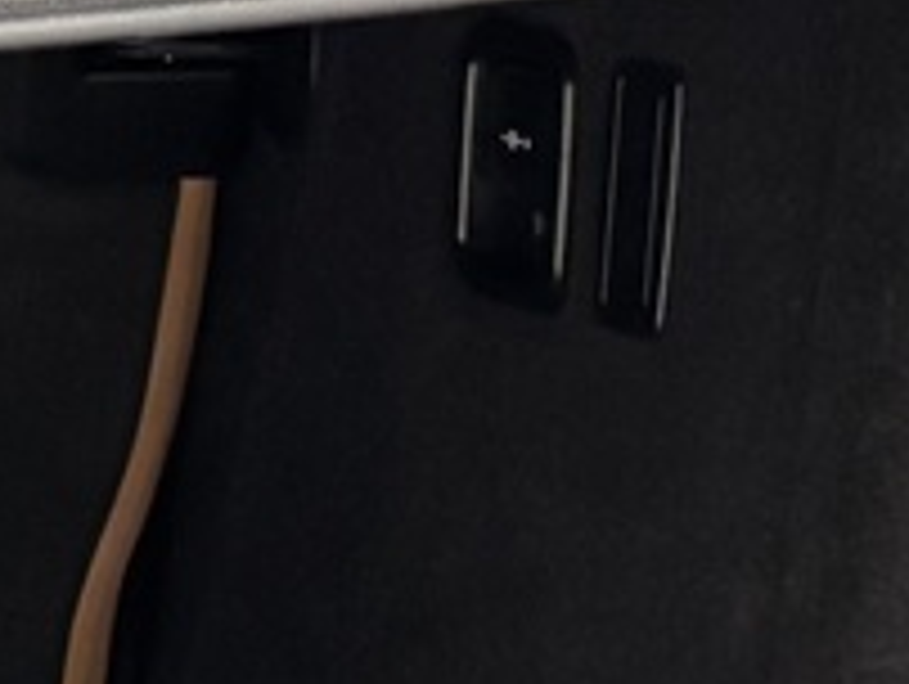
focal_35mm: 185
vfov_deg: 8.0
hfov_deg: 9.1
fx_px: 4864
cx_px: -1611
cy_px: 396
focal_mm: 5.96
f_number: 1.6
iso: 640
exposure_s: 1/25
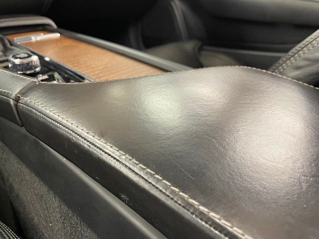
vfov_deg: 53.1
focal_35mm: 26
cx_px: 160
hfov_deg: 67.3
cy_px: 120
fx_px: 240
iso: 320
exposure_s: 1/60
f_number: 1.6
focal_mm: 4.2
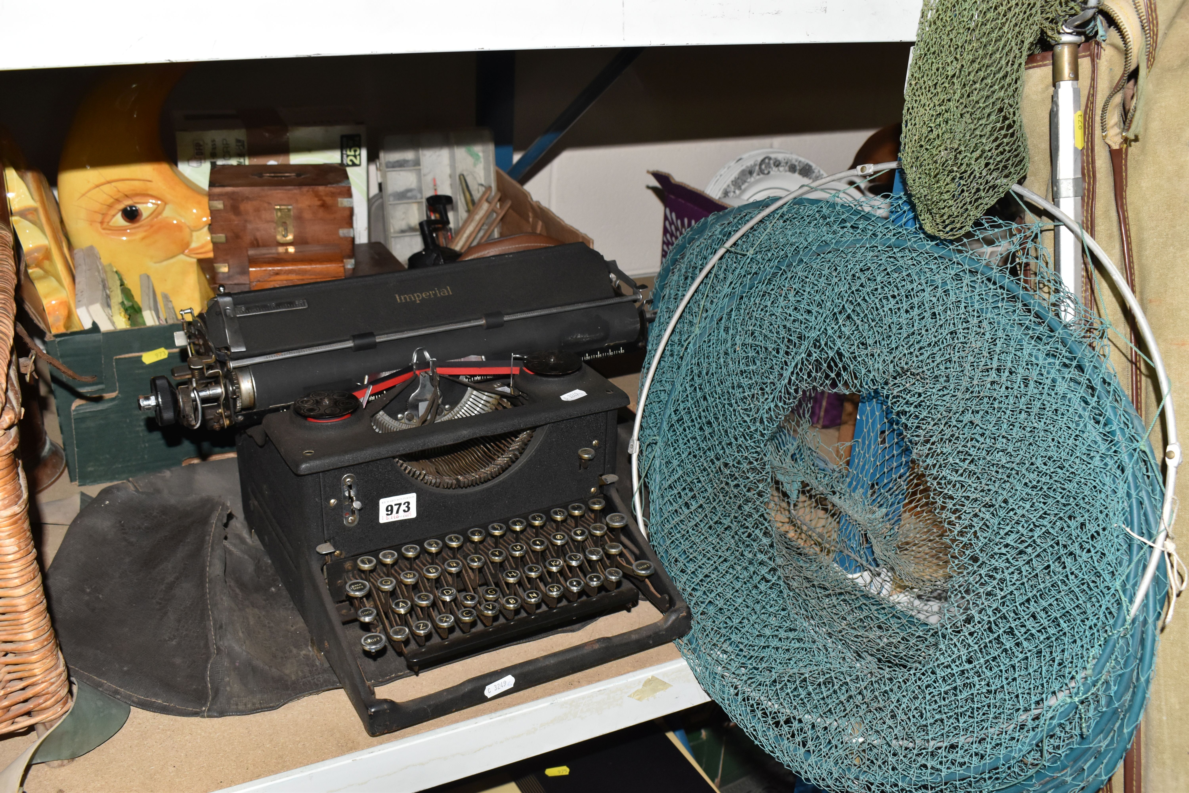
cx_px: 594
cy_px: 396
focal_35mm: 34
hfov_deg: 55.1
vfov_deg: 38.4
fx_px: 1139
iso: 800
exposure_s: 1/60
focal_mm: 23
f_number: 7.1
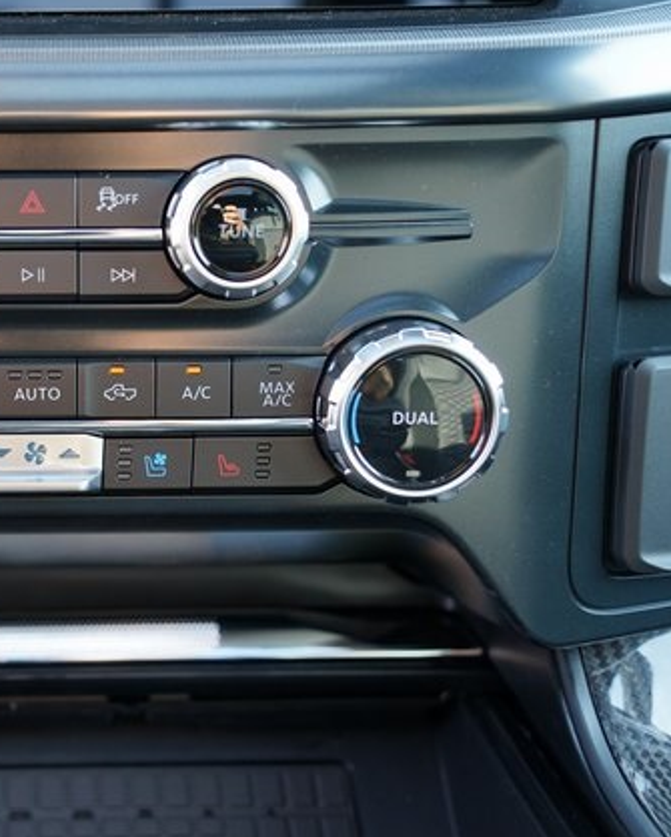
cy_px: 417
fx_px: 1389
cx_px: 34
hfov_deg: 26.0
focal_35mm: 56
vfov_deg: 33.6
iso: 500
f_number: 4
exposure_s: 1/60
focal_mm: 39
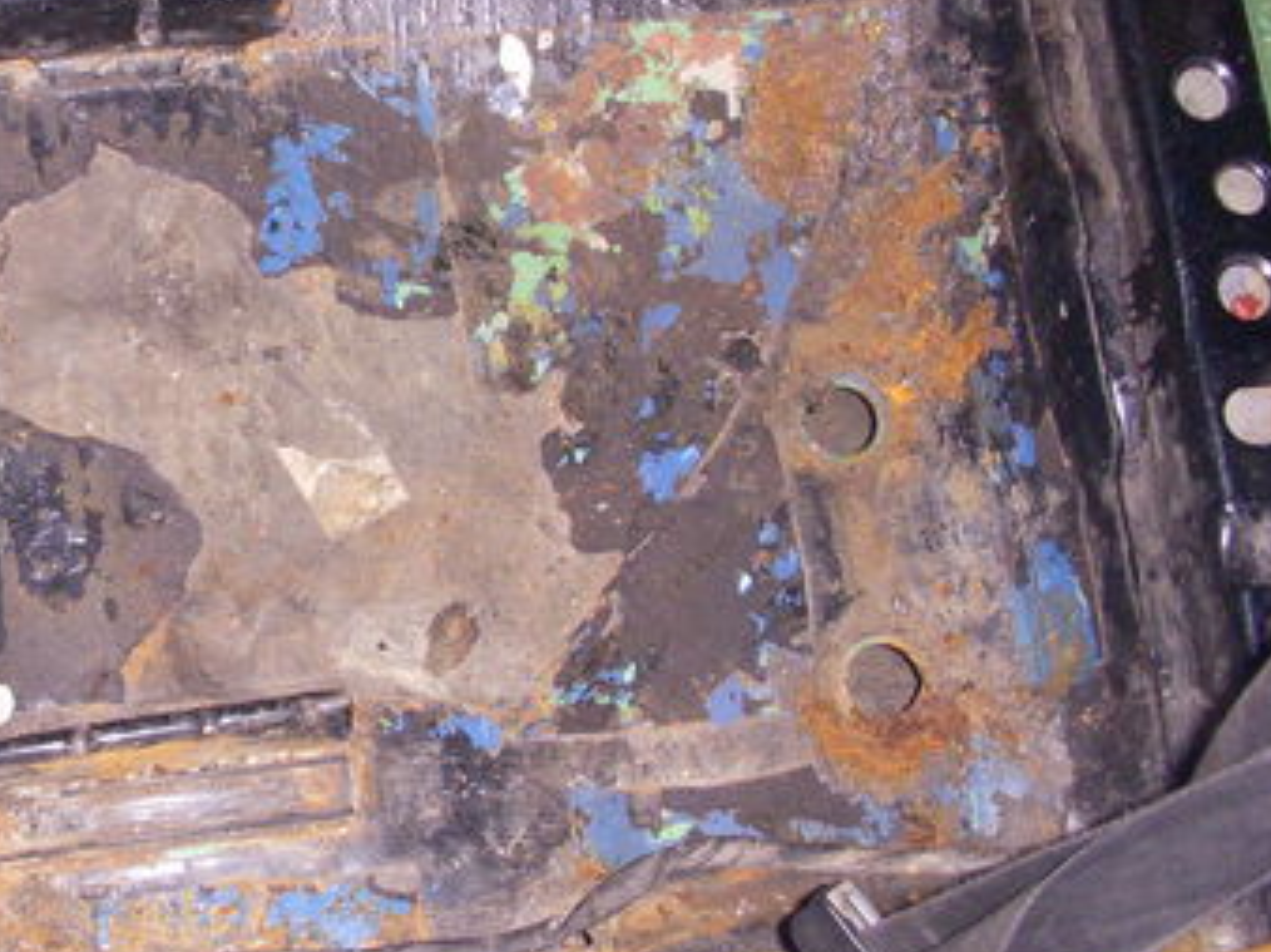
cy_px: 433
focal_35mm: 72
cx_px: 139
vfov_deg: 20.4
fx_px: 2642
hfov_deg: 26.2
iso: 320
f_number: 3.3
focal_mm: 6.3
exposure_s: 1/100
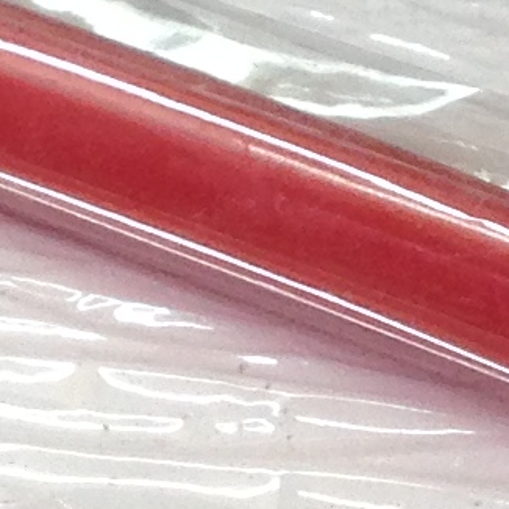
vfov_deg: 6.0
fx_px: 4858
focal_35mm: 292
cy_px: -64
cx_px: -403
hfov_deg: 5.9
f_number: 2.4
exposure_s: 1/50
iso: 64
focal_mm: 4.12
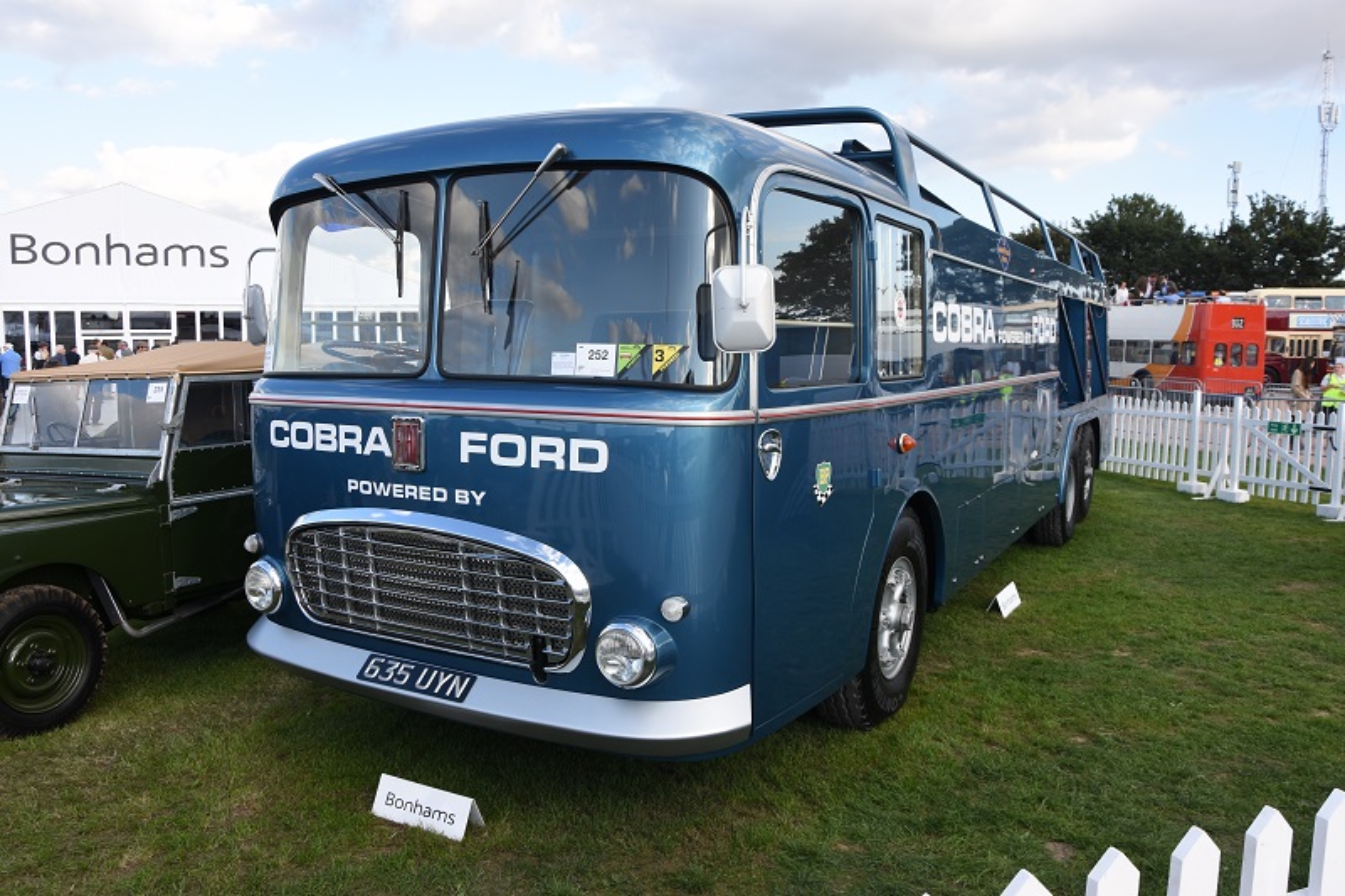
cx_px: 672
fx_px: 1008
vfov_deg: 47.9
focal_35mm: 27
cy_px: 448
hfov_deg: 67.4
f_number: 7.1
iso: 200
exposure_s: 1/200
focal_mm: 18
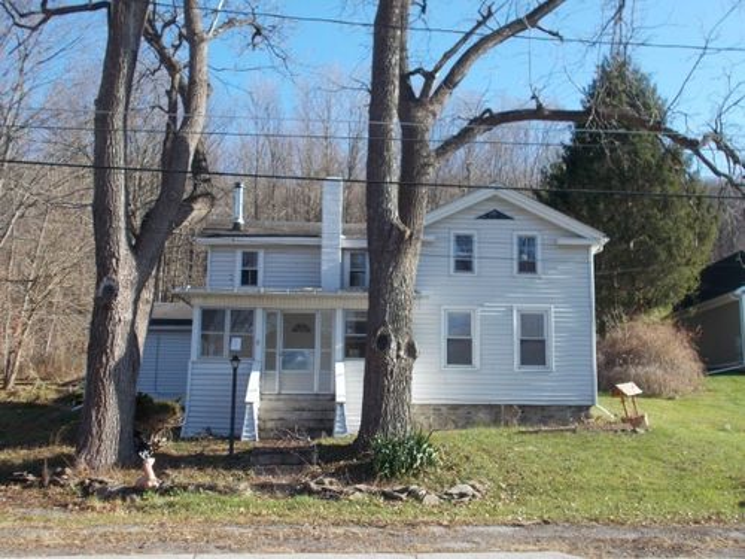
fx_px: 839
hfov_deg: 47.9
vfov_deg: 36.8
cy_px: 280
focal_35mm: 39
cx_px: 372
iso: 80
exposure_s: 1/250
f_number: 3.9
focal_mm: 6.9
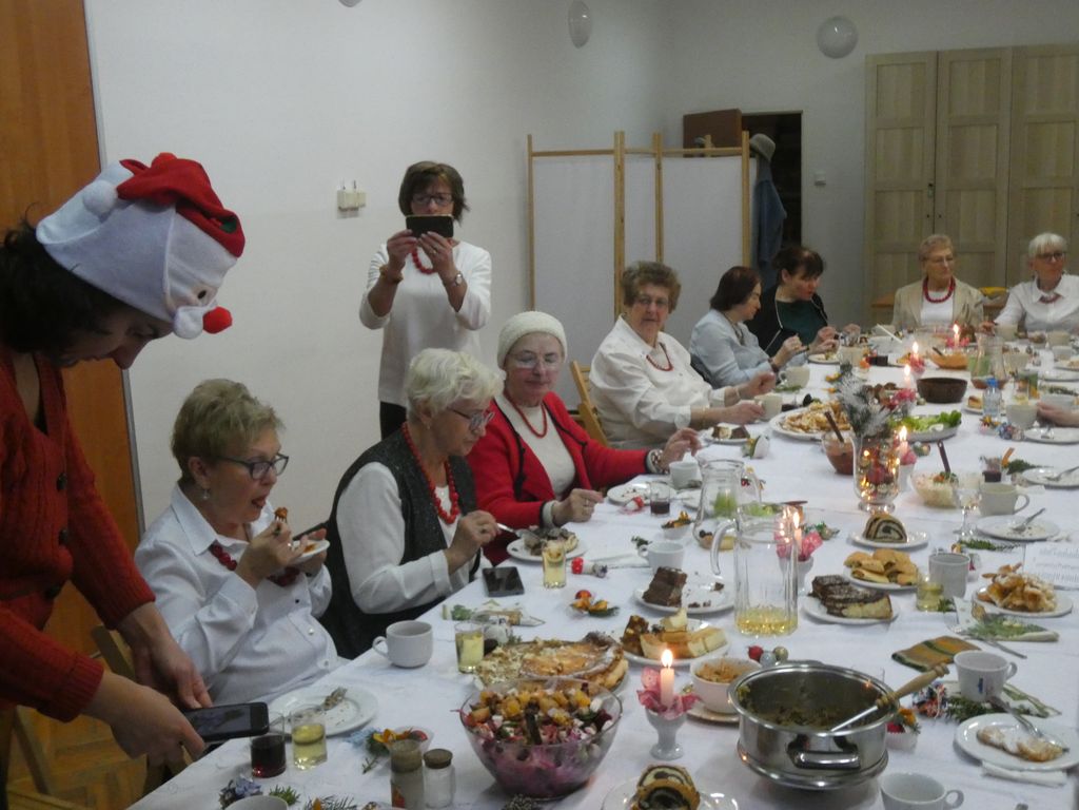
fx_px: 1278
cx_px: 540
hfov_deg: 45.8
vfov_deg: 35.1
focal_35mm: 41
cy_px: 405
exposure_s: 1/80
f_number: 3.6
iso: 1000
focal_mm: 7.3
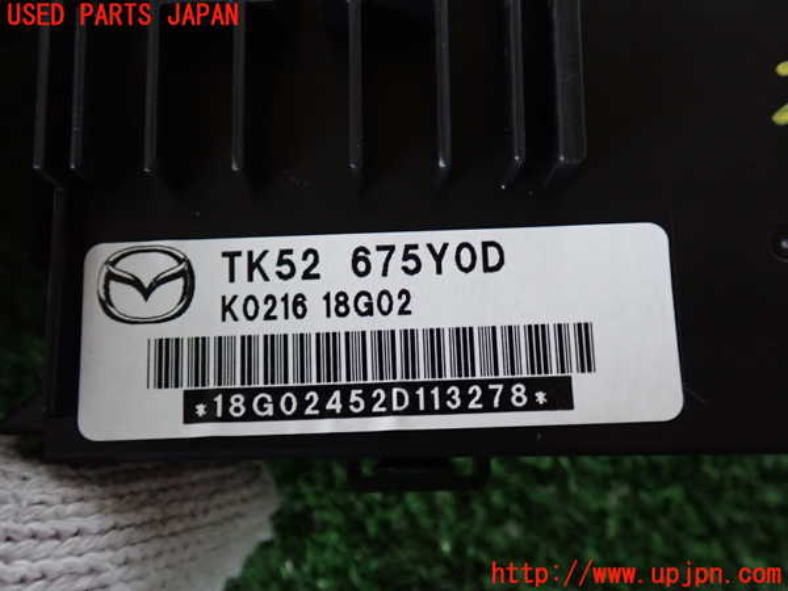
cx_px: 394
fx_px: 820
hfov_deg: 51.4
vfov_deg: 39.7
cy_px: 296
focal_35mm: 36
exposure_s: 1/30
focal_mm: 6.37
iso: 800
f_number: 2.5
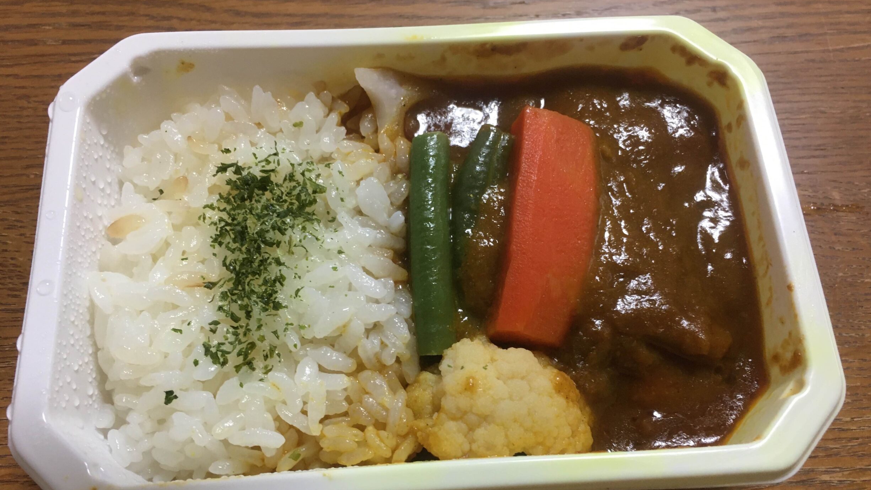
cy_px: 301
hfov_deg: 59.5
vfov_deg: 35.5
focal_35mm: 33
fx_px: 762
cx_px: 449
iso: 100
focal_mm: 4.15
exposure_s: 1/30
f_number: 2.2
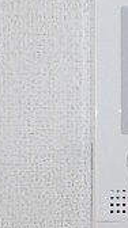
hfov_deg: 10.7
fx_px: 654
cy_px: 168
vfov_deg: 19.7
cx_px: 200
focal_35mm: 108
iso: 125
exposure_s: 1/30
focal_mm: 4.6
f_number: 3.2
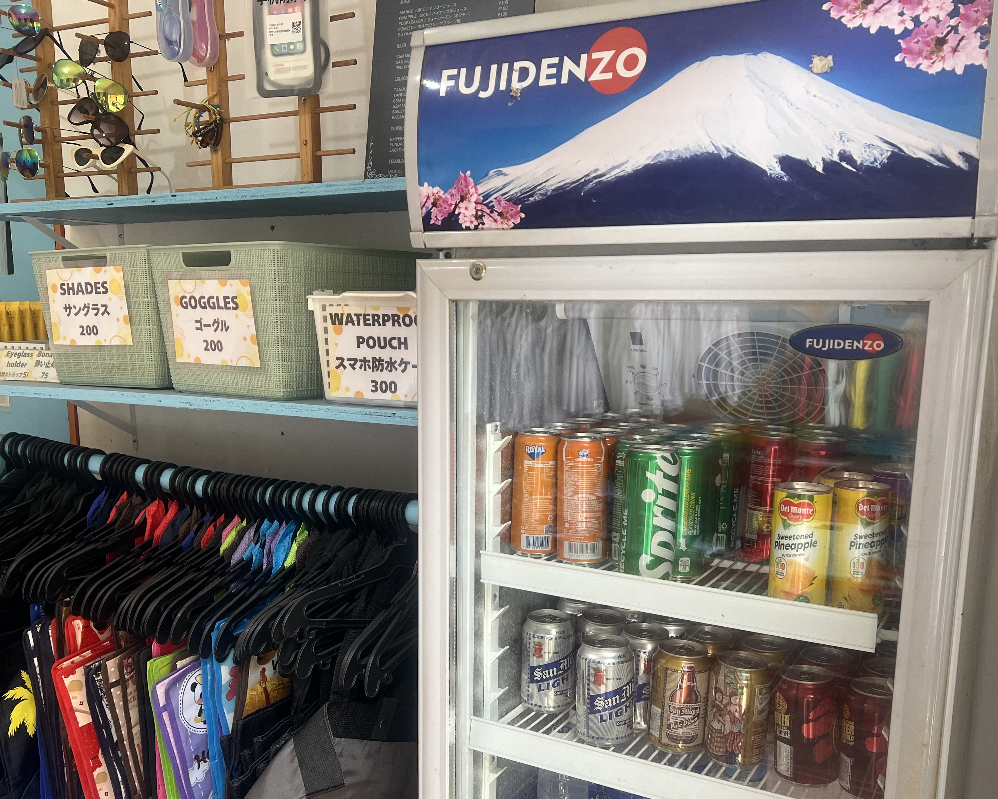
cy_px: 477
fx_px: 975
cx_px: 492
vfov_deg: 44.3
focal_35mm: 33
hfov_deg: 54.2
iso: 100
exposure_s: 1/121
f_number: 1.5
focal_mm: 5.7
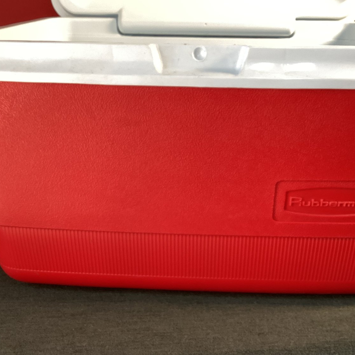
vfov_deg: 44.9
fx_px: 429
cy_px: 178
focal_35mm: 37
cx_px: 195
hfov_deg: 44.9
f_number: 2.4
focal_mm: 3.3
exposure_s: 1/60
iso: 125
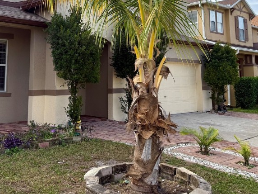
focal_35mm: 43
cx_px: 104
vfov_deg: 32.5
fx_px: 320
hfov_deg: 43.6
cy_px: 34
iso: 100
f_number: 1.78
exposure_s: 1/2611
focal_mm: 6.76
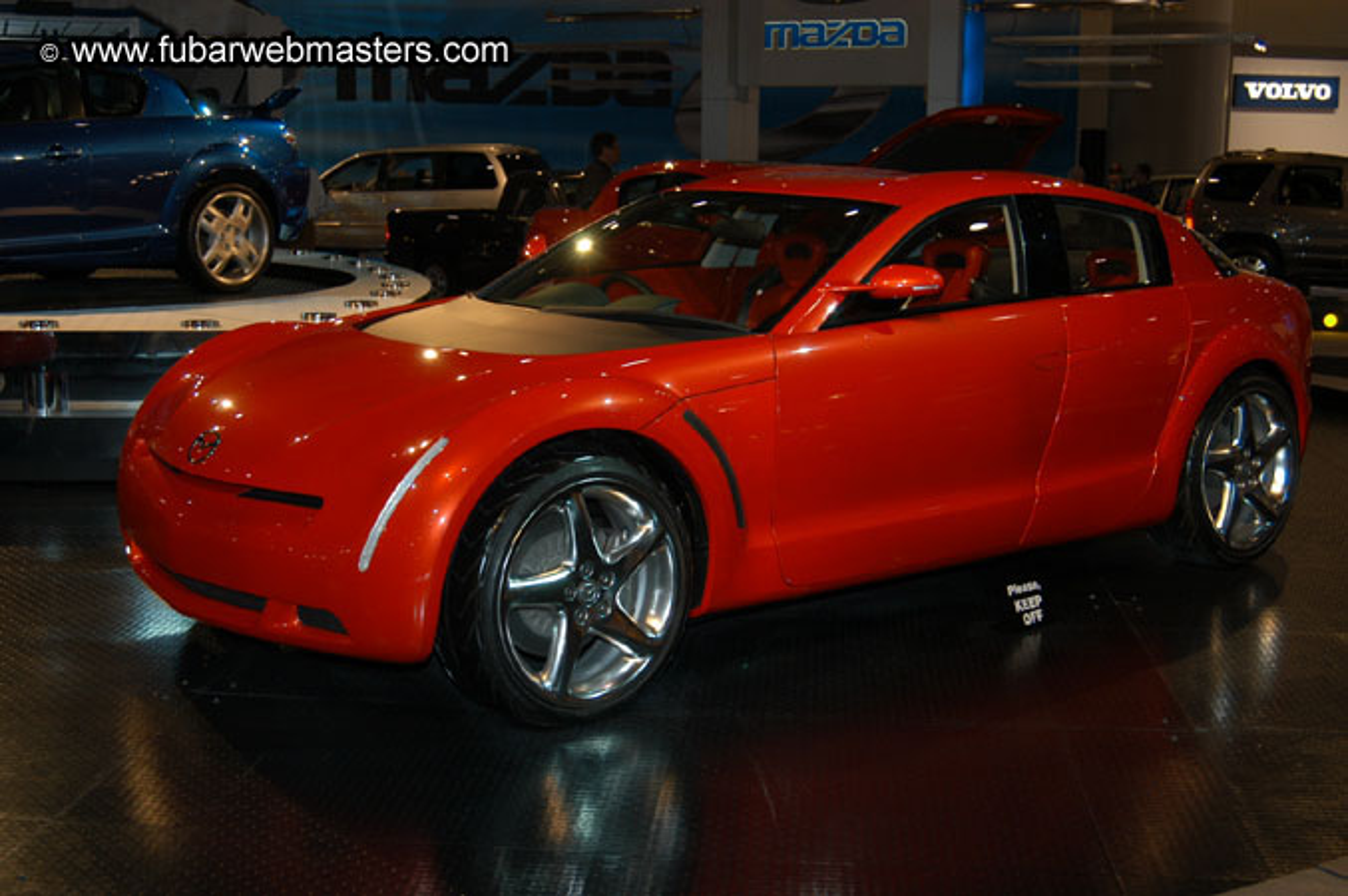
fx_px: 1796
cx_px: 674
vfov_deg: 28.0
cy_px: 448
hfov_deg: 41.1
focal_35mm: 48
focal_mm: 32
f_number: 5
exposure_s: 1/60
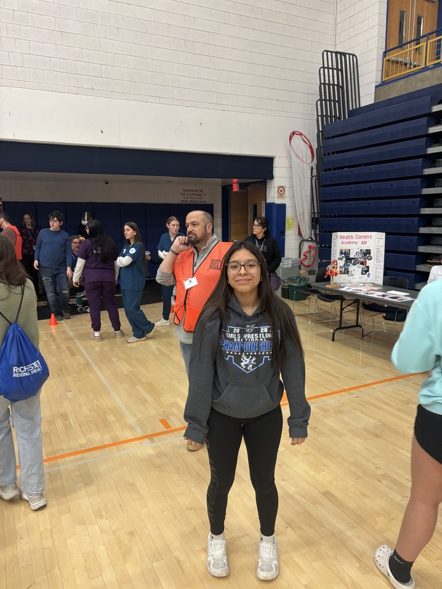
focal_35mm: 26
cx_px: 221
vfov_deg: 67.3
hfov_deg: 53.1
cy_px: 294
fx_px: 443
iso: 200
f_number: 1.6
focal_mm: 5.96
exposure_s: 1/60
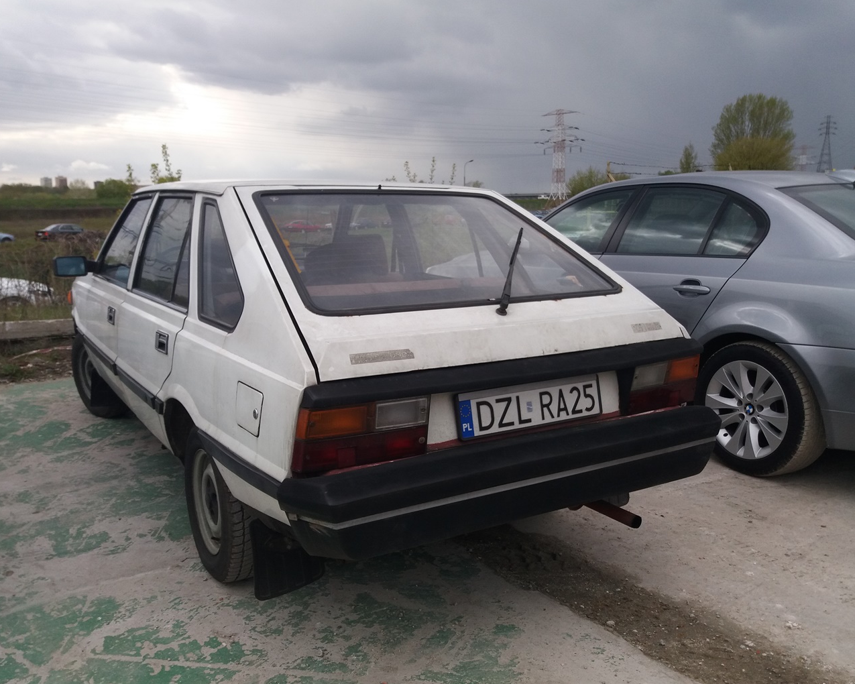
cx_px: 396
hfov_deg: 58.7
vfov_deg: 48.5
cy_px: 347
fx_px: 759
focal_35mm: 30
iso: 64
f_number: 1.9
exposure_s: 1/909
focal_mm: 3.7
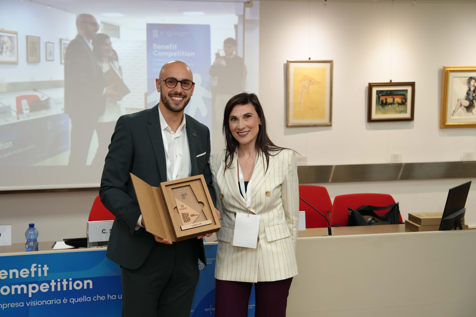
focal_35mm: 47
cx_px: 238
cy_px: 158
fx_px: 621
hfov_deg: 41.9
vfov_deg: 28.6
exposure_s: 1/200
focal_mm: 47
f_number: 4
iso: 2000
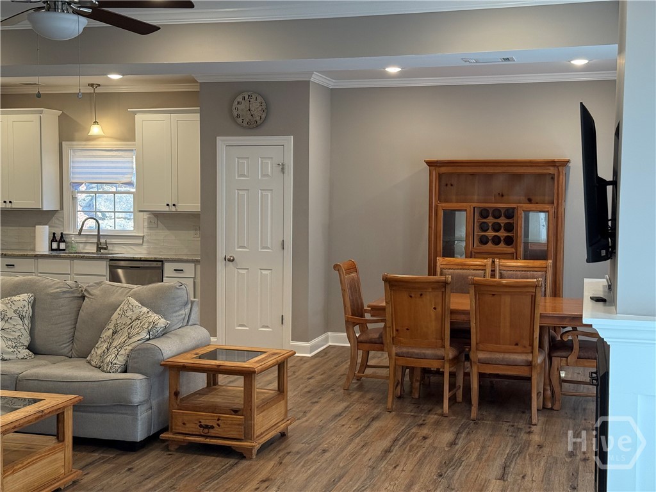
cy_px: 246
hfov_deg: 39.7
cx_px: 328
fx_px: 910
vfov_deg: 30.3
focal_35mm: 48
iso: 160
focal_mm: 6.76
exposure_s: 1/120
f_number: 1.78
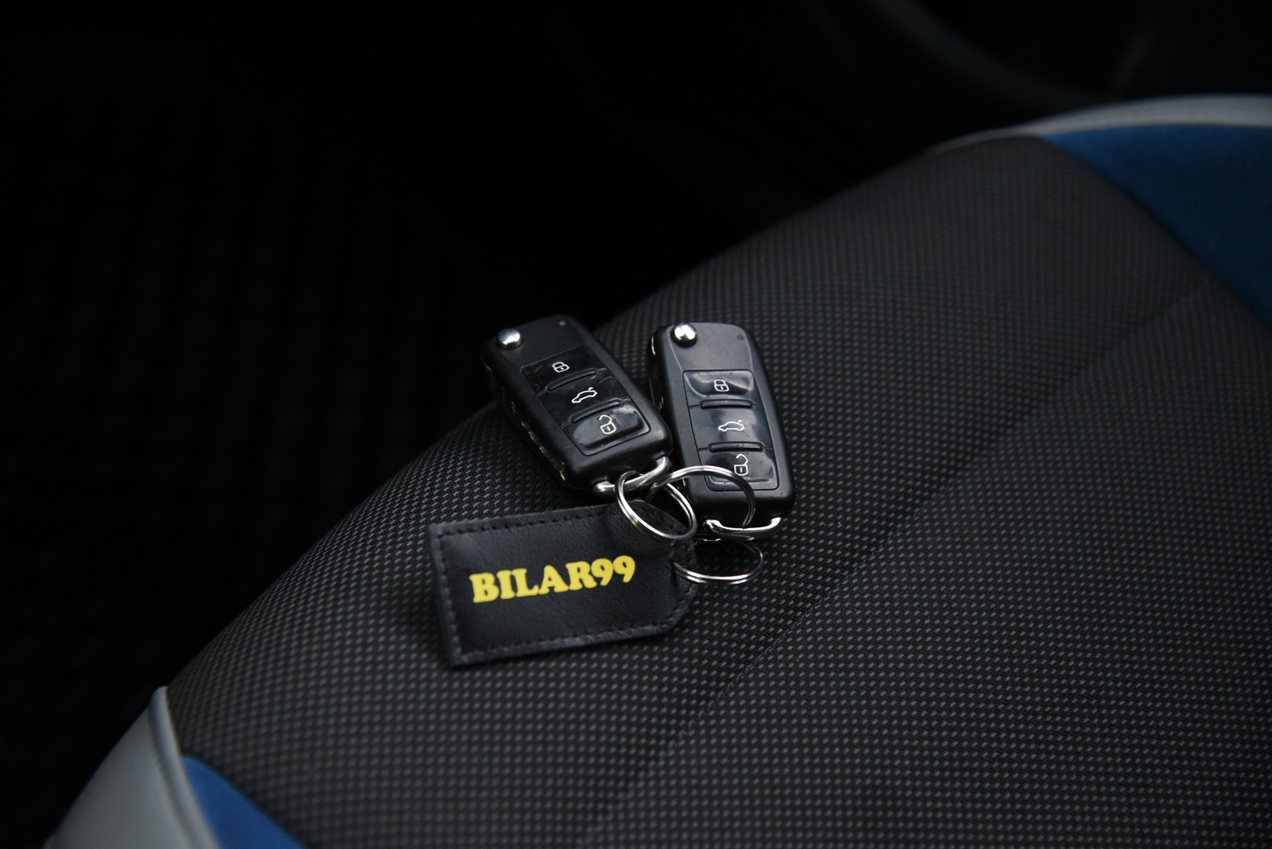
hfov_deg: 38.2
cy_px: 424
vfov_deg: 26.0
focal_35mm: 52
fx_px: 1838
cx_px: 636
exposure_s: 1/20
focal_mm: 52
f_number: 4
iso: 4000
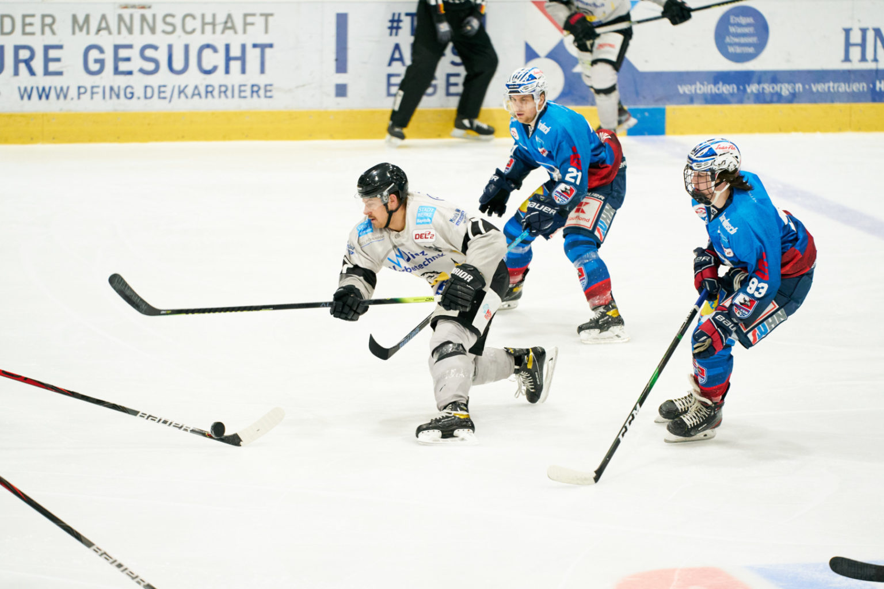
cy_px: 294
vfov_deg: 6.9
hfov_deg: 10.3
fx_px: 4911
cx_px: 442
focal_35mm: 200
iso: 3200
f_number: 2.8
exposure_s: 1/1000
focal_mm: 200
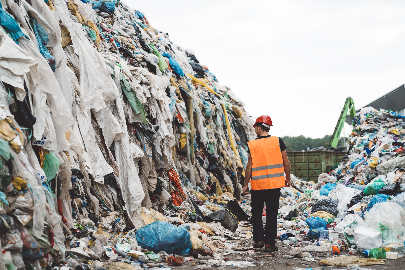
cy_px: 135
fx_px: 788
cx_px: 202
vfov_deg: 19.5
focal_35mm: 70
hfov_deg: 28.8
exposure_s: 1/640
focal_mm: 70
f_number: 2.8
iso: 100
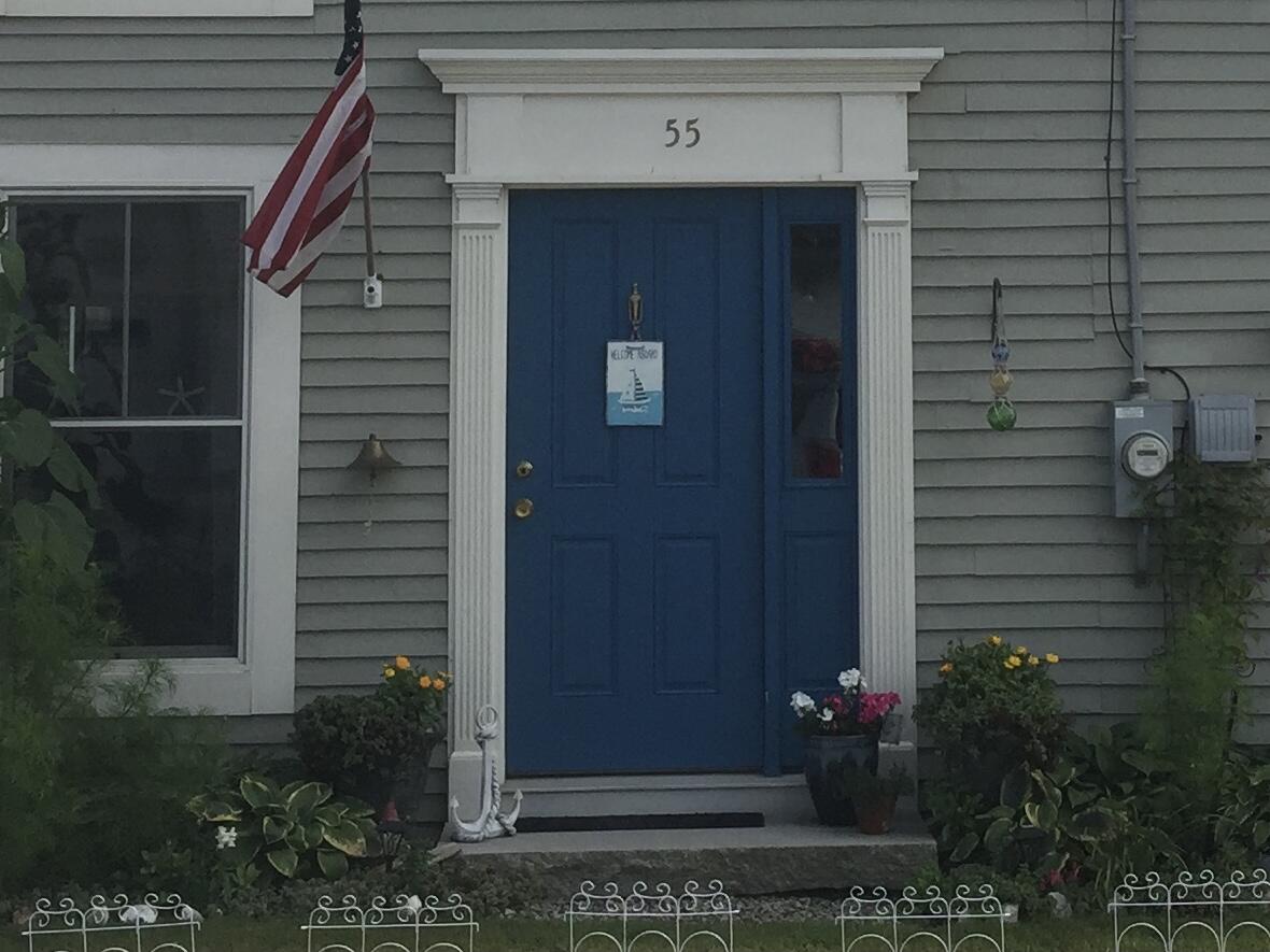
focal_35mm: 29
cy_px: 476
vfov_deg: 48.2
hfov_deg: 61.7
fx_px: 1064
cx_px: 635
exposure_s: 1/1883
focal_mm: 4.15
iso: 32
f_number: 2.2
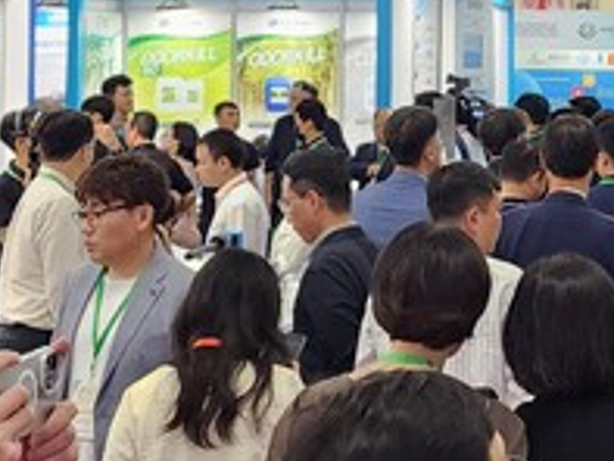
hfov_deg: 17.1
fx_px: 1988
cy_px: -22
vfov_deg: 13.0
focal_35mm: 112
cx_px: 626
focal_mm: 6.4
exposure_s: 1/100
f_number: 1.8
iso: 200
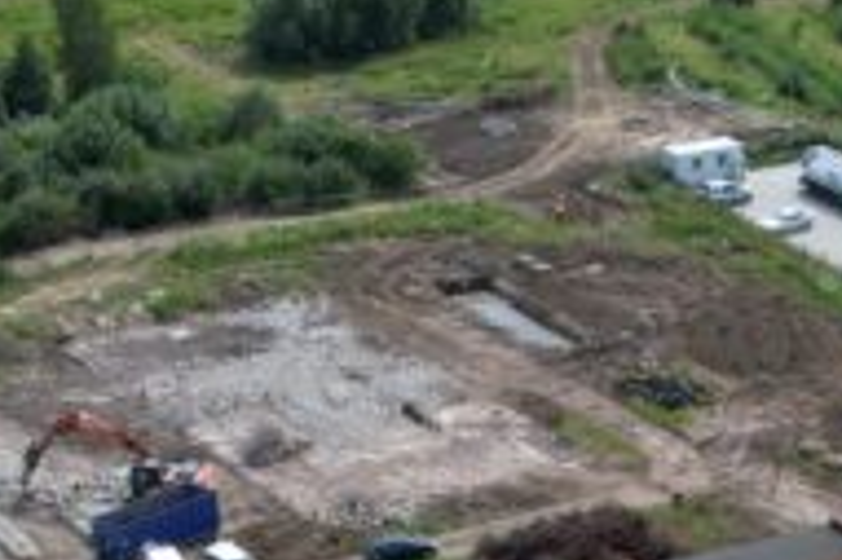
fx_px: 2757
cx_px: 692
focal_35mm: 118
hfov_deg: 17.2
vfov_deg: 11.0
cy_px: 915
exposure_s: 1/1250
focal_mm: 8.38
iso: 100
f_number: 2.8
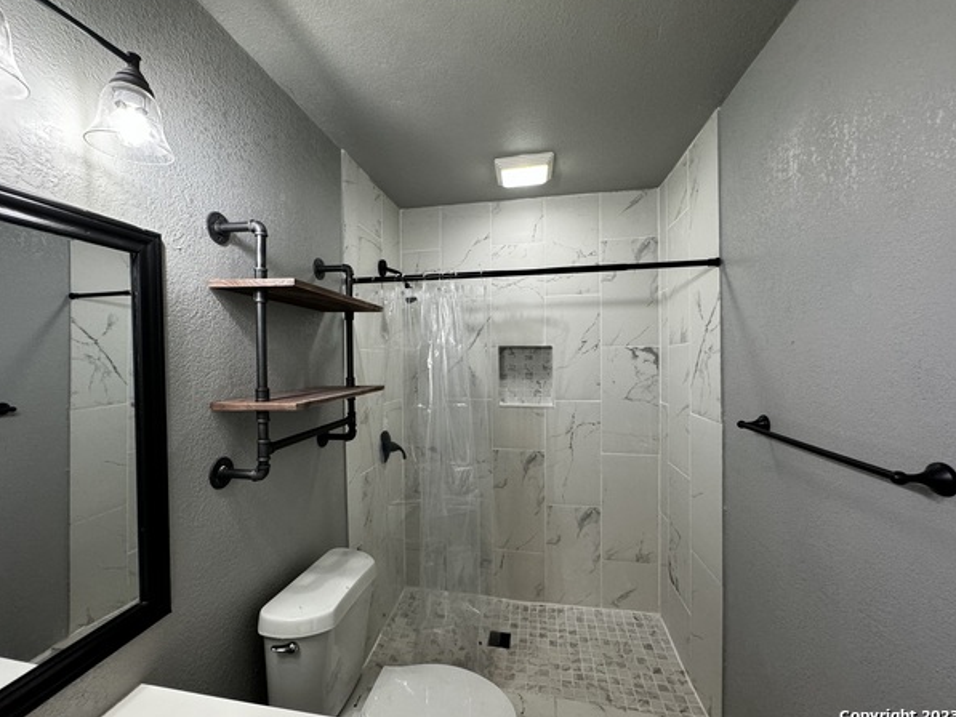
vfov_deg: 81.8
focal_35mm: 15
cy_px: 360
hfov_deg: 98.0
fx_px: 414
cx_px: 450
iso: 250
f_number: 2.2
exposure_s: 1/120
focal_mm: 2.22
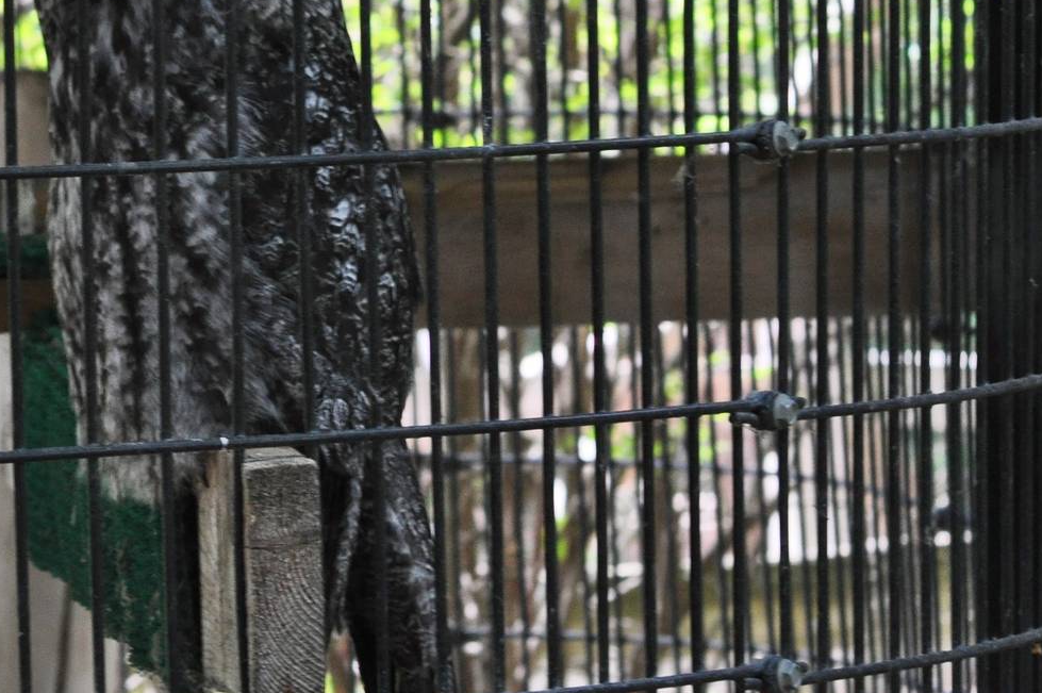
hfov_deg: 6.2
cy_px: 262
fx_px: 9567
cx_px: 398
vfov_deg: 4.1
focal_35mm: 331
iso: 800
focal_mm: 135
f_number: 8
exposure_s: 1/80
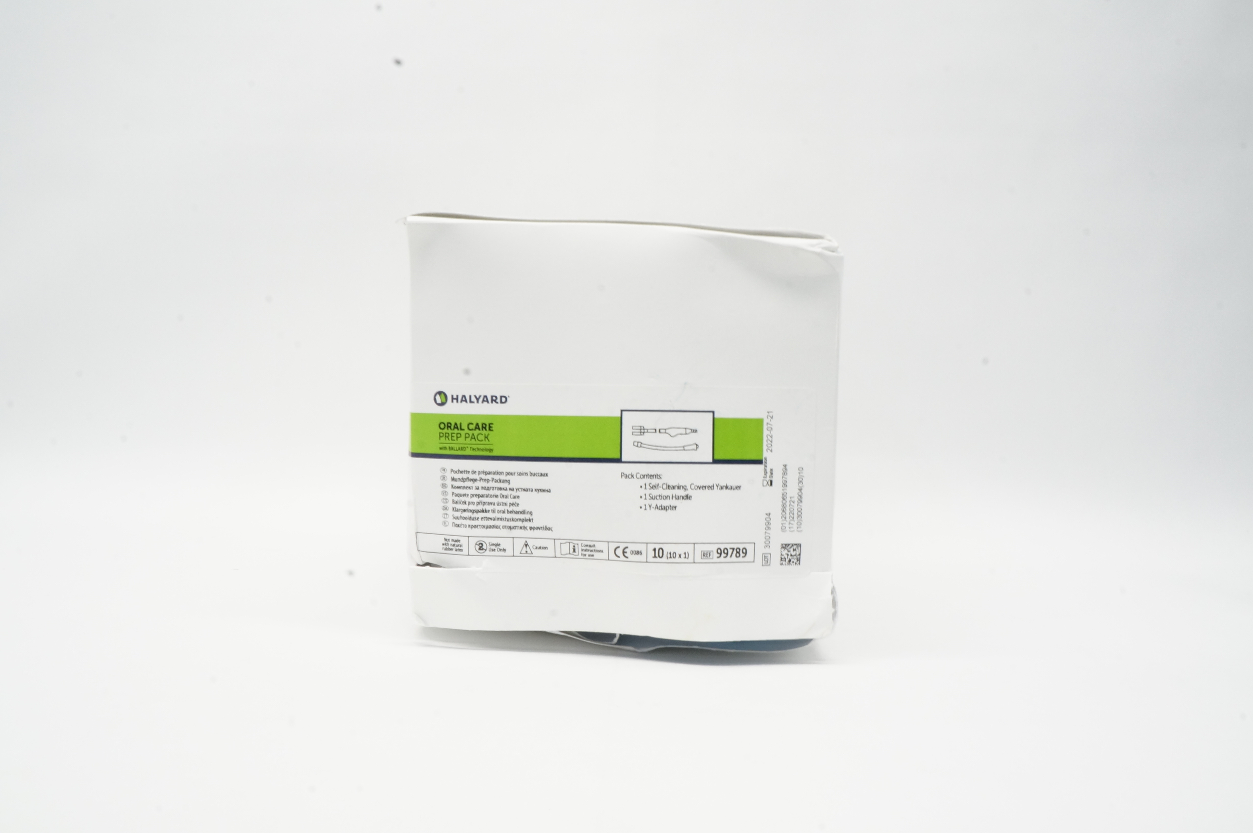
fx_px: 1199
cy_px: 416
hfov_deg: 55.2
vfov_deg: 38.3
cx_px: 626
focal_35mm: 34
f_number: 25
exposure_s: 1/4
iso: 800
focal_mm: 23
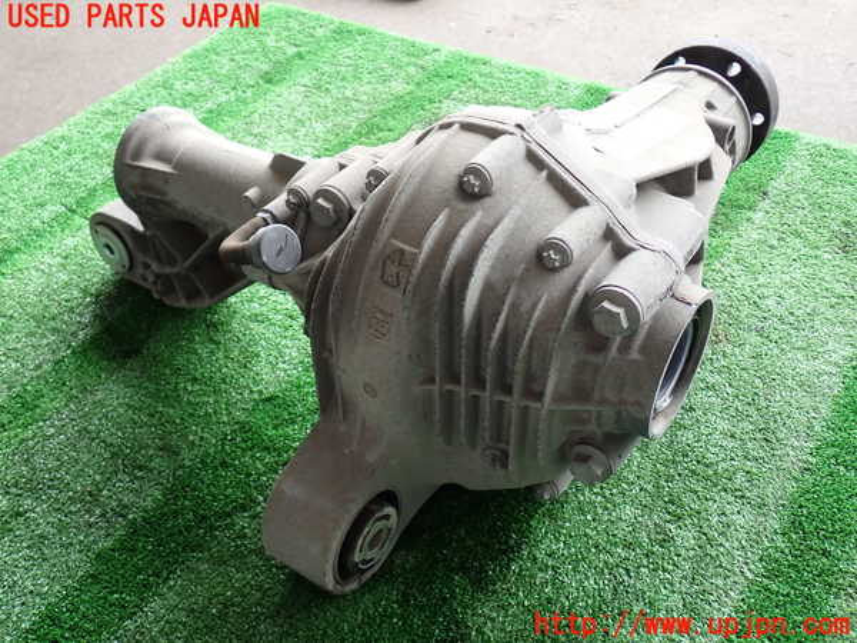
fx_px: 891
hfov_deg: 51.4
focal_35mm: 36
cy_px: 322
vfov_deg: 39.7
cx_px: 428
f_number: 2.5
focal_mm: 6.37
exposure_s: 1/80
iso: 125
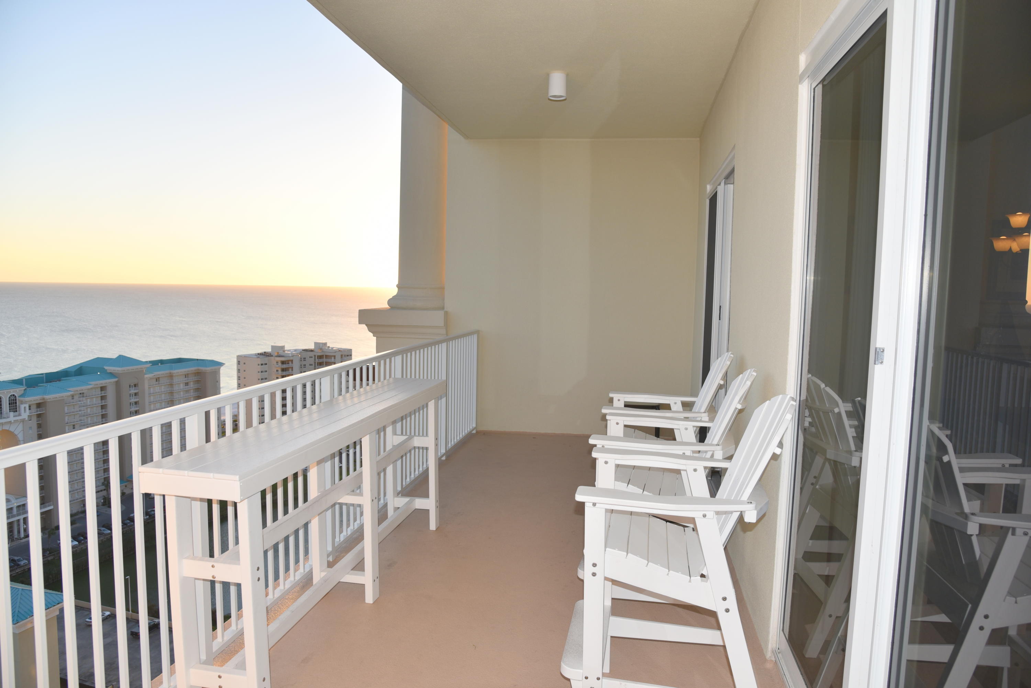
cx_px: 516
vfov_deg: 53.2
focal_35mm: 24
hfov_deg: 73.7
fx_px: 687
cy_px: 344
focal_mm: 24
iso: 100
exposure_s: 1/160
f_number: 6.3
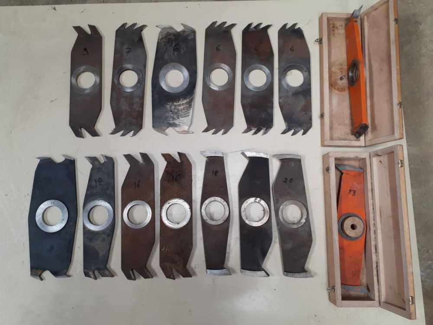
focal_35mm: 27
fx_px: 338
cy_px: 162
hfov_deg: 65.3
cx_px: 216
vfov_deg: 51.4
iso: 80
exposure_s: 1/33
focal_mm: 3.6
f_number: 1.9
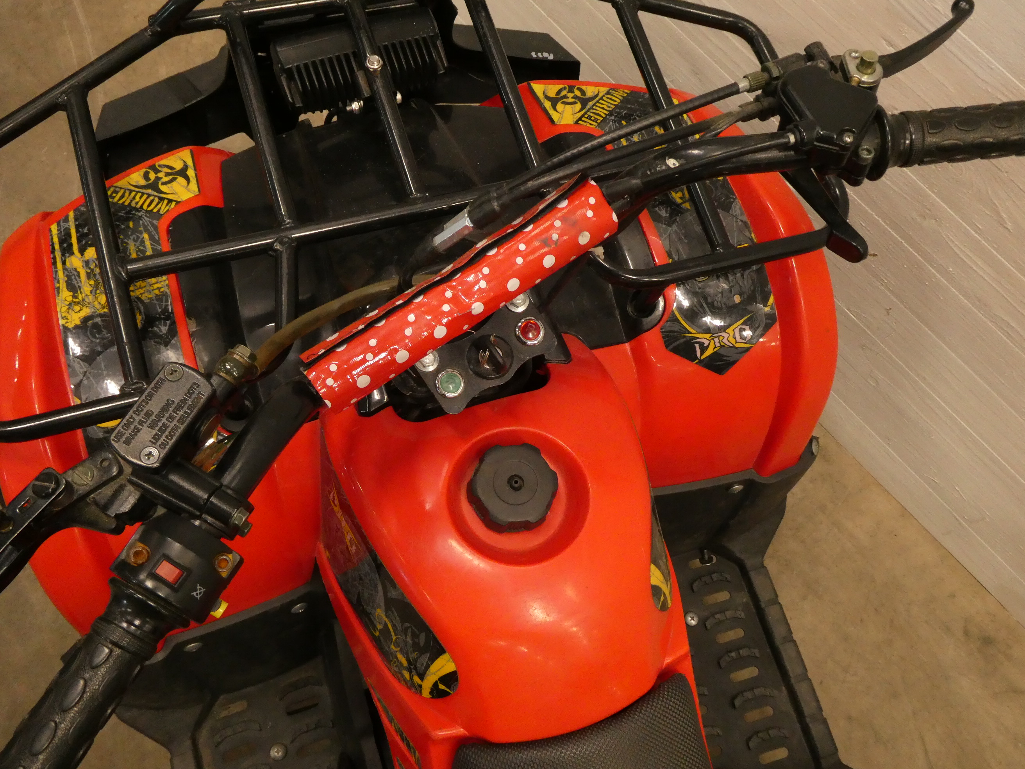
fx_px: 977
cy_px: 384
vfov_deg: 42.9
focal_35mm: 33
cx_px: 512
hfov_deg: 55.4
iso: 640
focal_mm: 5.8
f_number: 3.6
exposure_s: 1/80
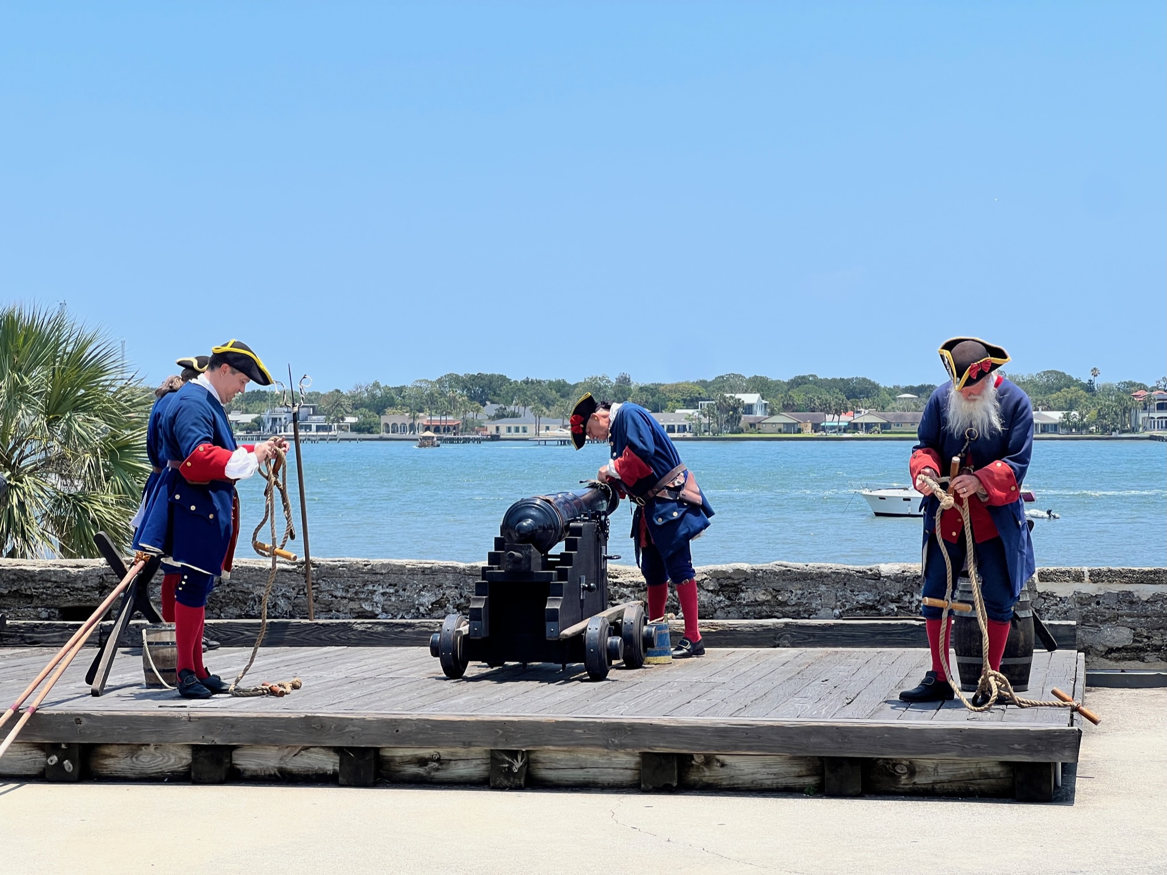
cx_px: 584
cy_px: 438
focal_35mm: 77
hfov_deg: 25.3
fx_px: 2595
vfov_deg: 19.1
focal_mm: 9
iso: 32
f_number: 2.8
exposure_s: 1/960
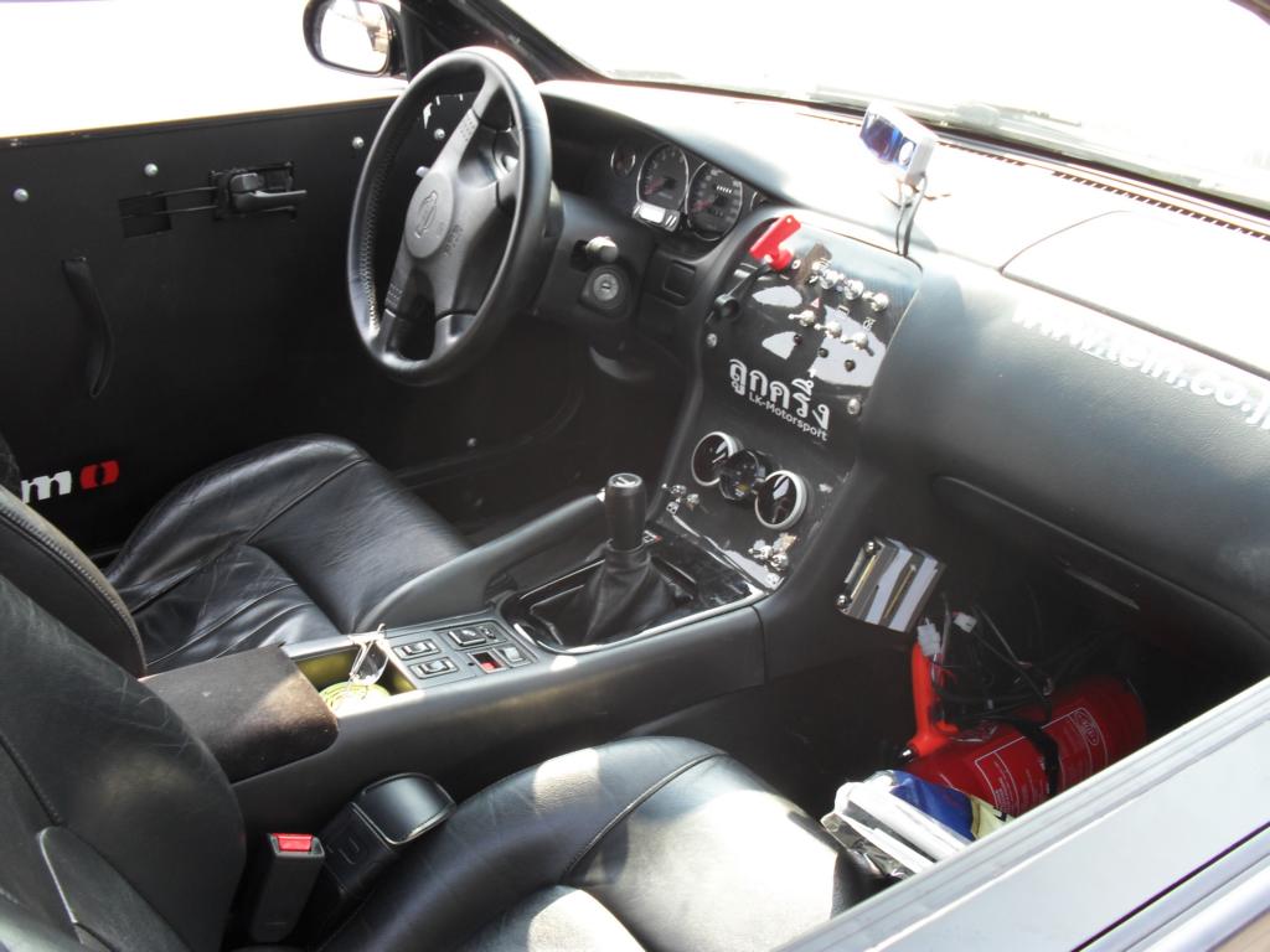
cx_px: 635
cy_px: 476
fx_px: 1284
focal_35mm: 35
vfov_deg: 40.7
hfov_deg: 52.6
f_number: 3.2
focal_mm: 6.3
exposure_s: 1/60
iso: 100
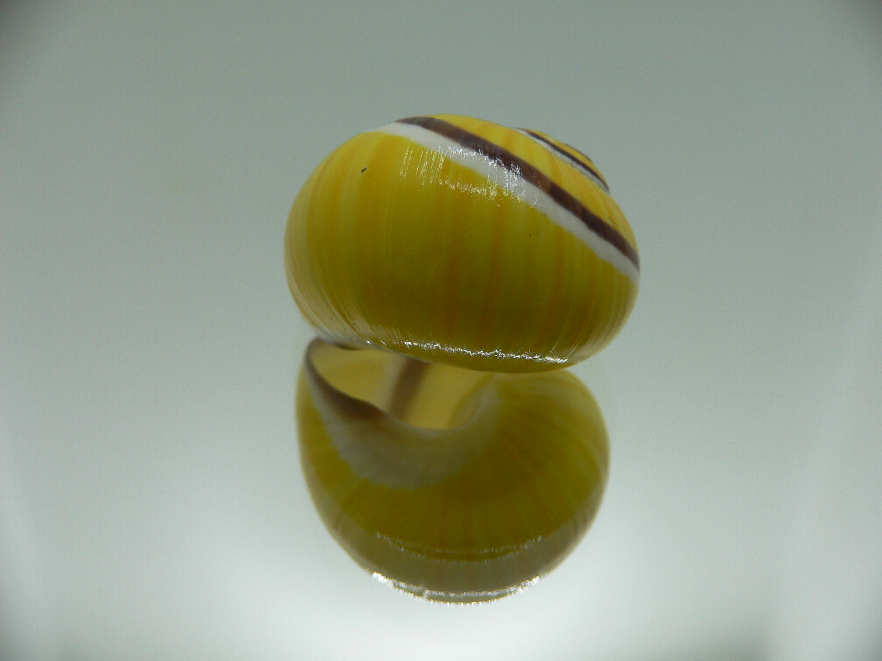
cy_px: 330
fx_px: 892
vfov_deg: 40.7
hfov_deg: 52.6
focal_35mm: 35
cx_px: 441
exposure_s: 1/100
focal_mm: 4.6
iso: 80
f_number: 2.8
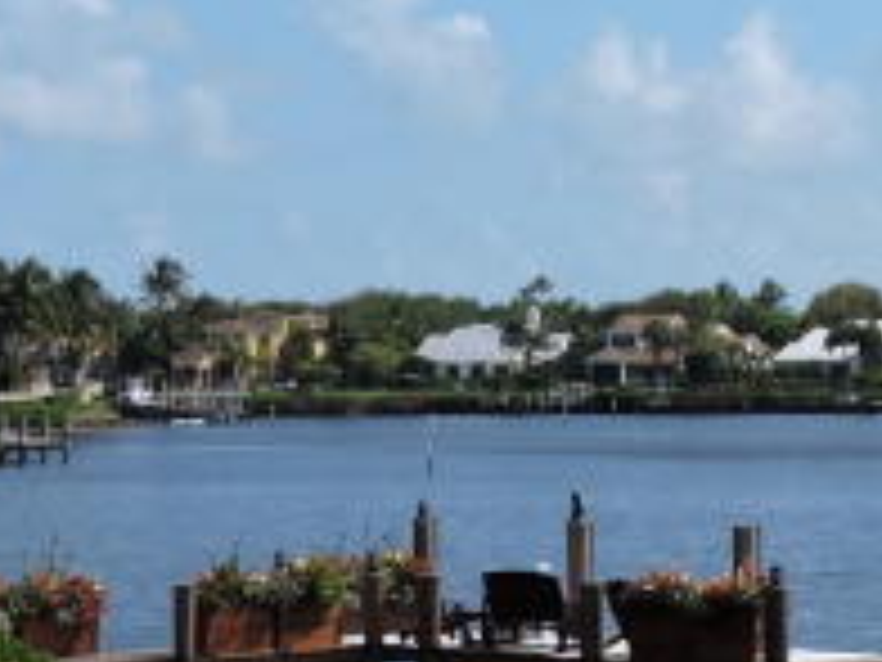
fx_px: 4000
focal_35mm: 157
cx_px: 742
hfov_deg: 12.5
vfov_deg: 9.4
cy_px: 248
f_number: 3.9
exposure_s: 1/1250
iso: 100
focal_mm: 5.4
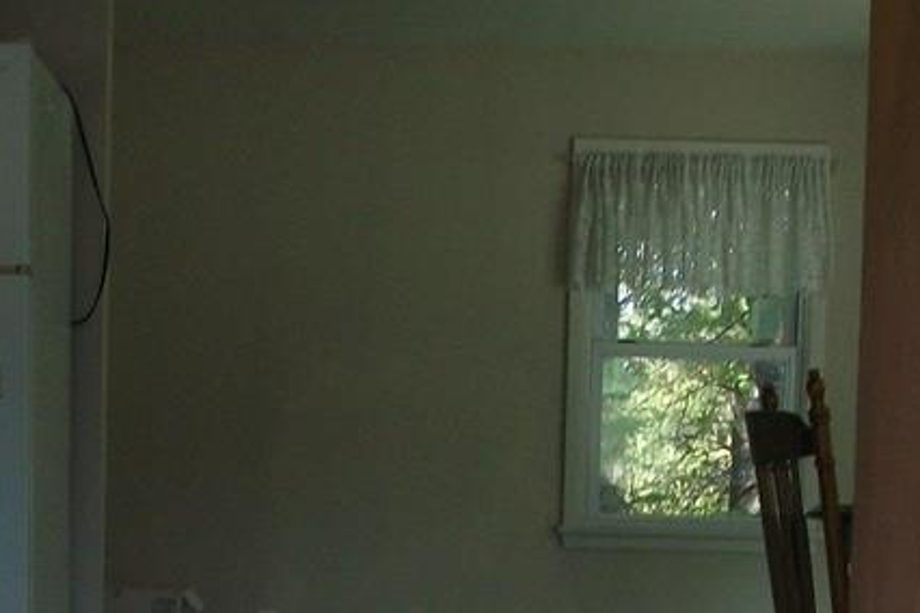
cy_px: 961
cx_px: 272
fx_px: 2555
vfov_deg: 12.9
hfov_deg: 20.3
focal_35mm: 100
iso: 80
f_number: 2.9
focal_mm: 5.7
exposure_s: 1/80
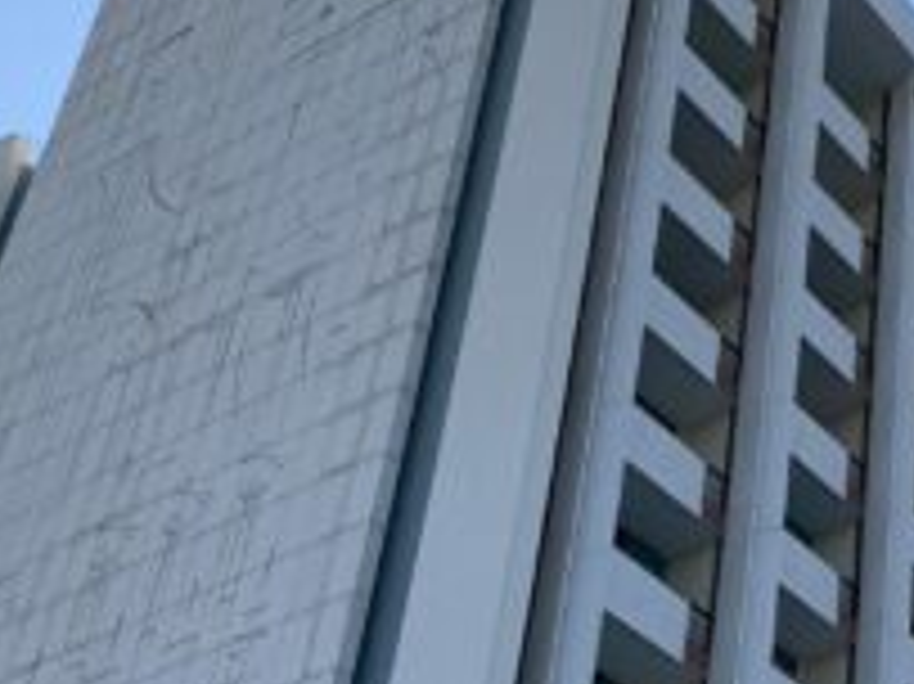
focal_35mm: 77
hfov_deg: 23.5
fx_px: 2032
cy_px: 648
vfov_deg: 18.7
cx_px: 1058
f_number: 1.8
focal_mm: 4.25
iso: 25
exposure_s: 1/1513
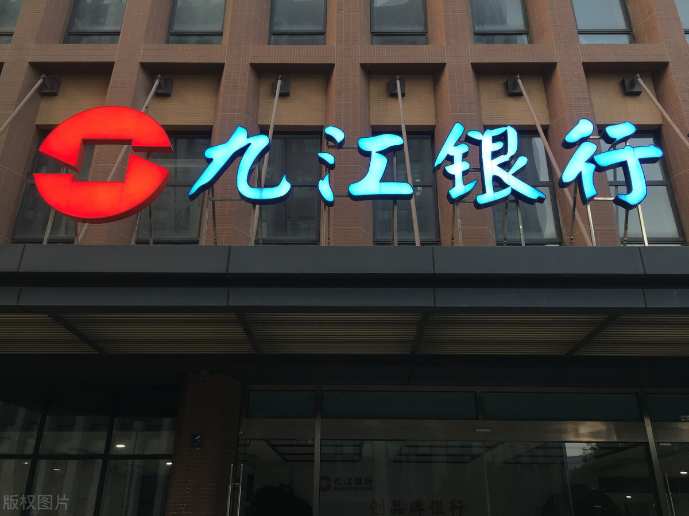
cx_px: 344
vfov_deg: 48.2
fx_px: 577
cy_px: 258
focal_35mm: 29
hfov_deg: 61.7
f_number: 2.2
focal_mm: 4.15
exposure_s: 1/50
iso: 32
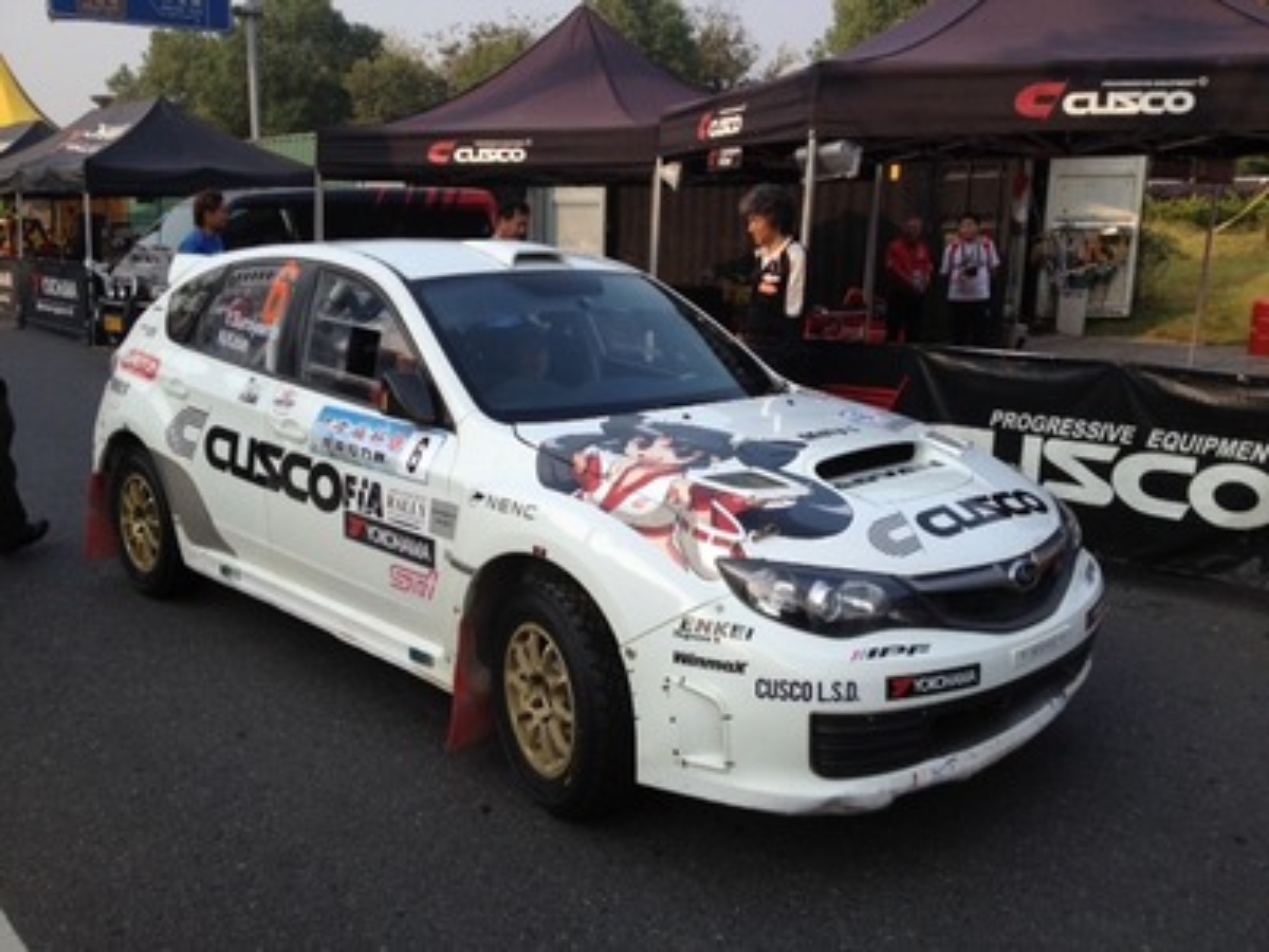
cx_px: 634
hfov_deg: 52.6
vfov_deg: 40.7
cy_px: 476
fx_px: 1283
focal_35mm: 35
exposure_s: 1/863
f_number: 2.4
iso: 64
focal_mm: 4.28
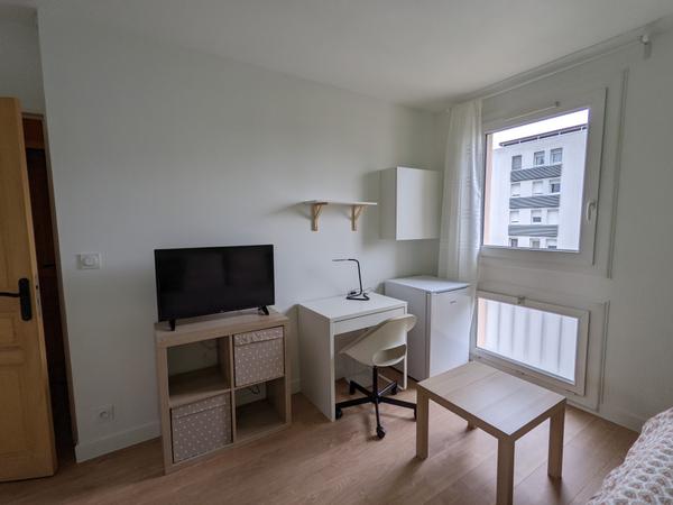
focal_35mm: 16
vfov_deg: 78.1
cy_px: 252
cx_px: 336
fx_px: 311
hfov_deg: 94.5
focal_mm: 2.22
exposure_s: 1/70.9
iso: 42
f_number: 2.2
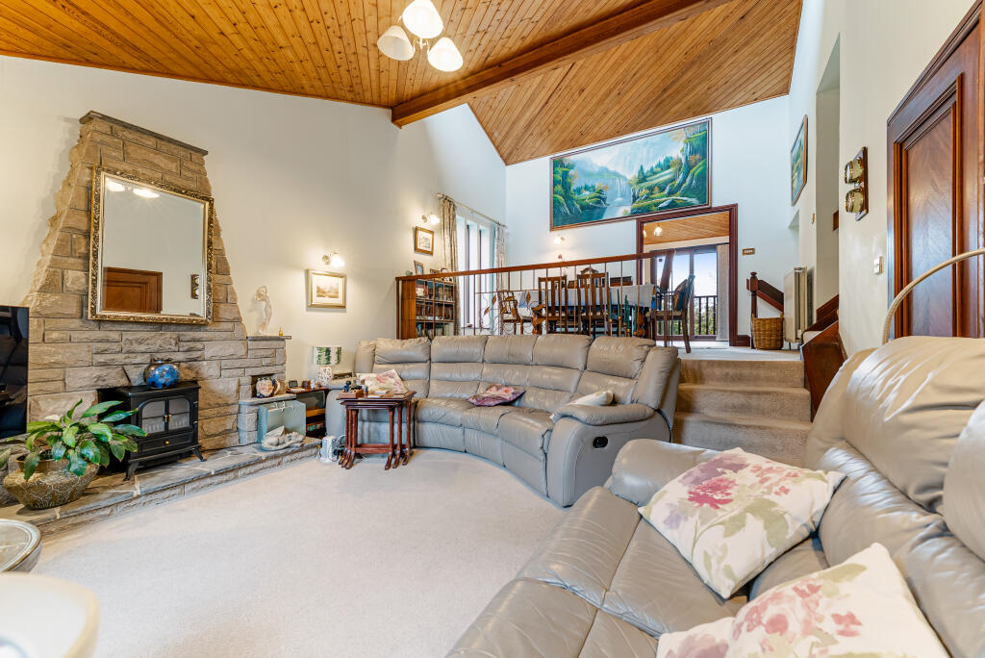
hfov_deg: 104.2
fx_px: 383
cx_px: 492
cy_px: 329
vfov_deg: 81.3
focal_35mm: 14
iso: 320
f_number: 8
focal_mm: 14
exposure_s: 1/60
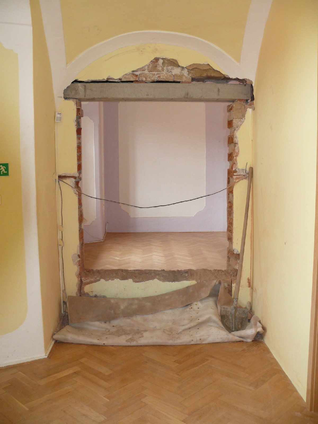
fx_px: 429
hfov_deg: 40.7
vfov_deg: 52.6
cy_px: 212
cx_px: 159
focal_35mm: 35
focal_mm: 7.4
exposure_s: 1/40
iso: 200
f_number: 2.8
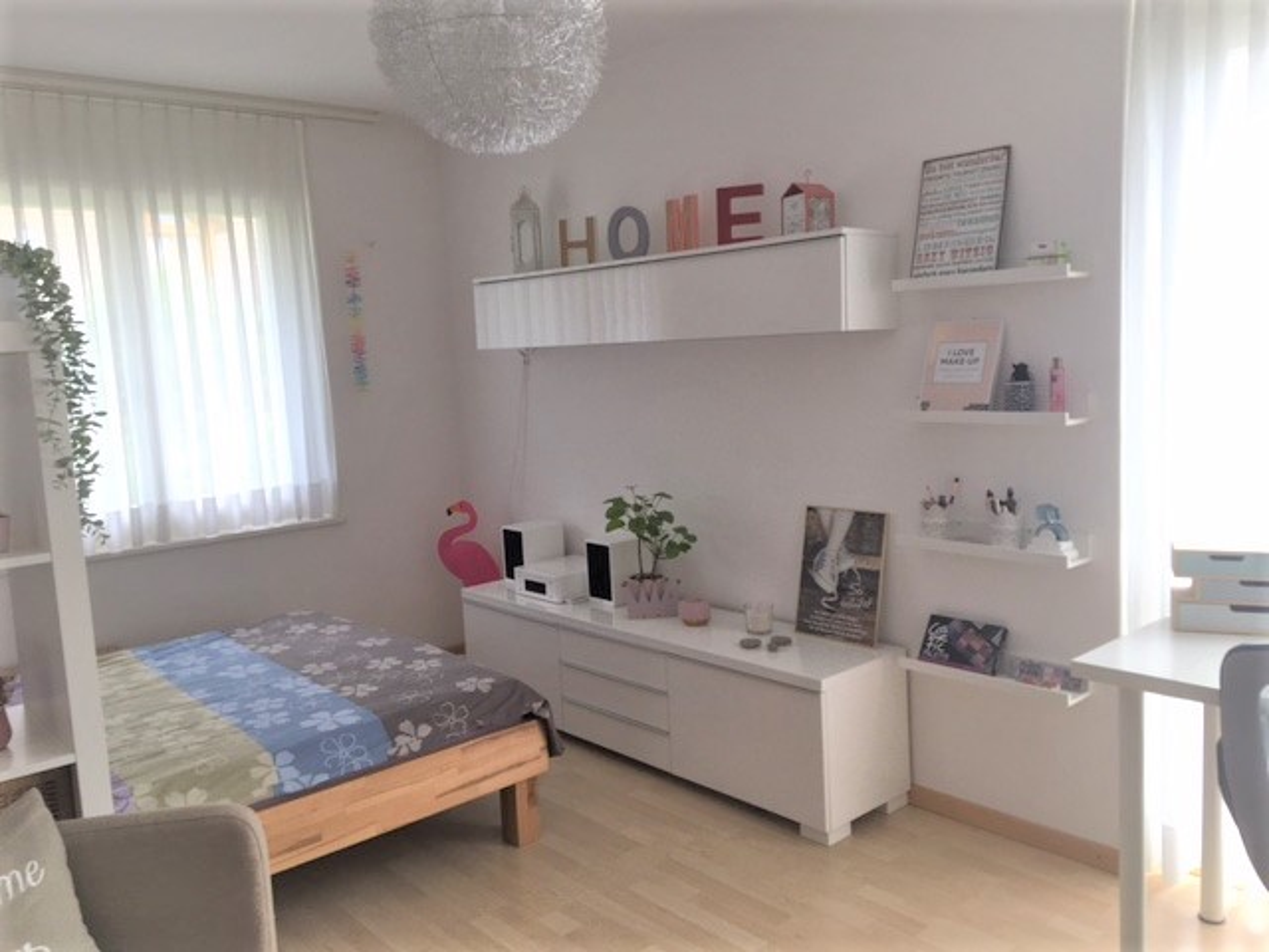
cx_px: 634
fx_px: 1063
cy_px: 476
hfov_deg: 61.7
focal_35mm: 29
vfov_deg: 48.2
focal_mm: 4.15
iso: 40
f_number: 2.2
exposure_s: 1/100
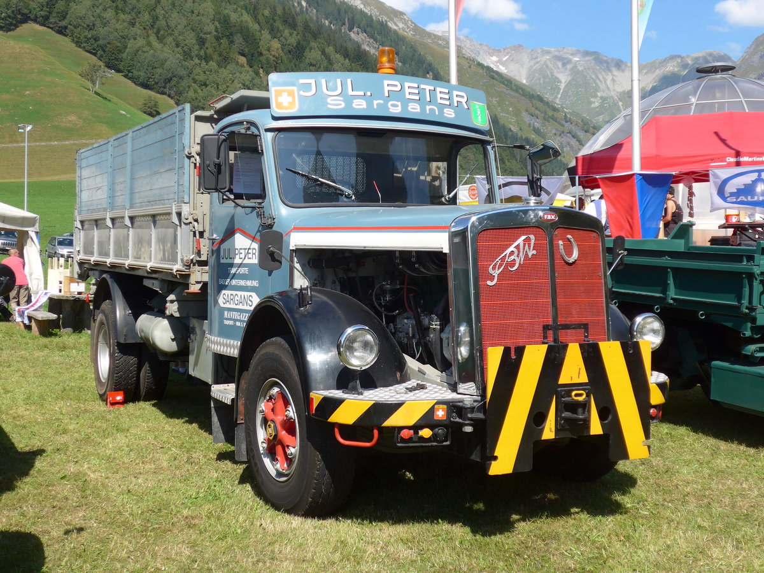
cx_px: 382
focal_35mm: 46
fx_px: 1015
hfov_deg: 41.2
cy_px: 286
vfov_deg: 31.5
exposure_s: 1/1300
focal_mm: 9.5
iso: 80
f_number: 3
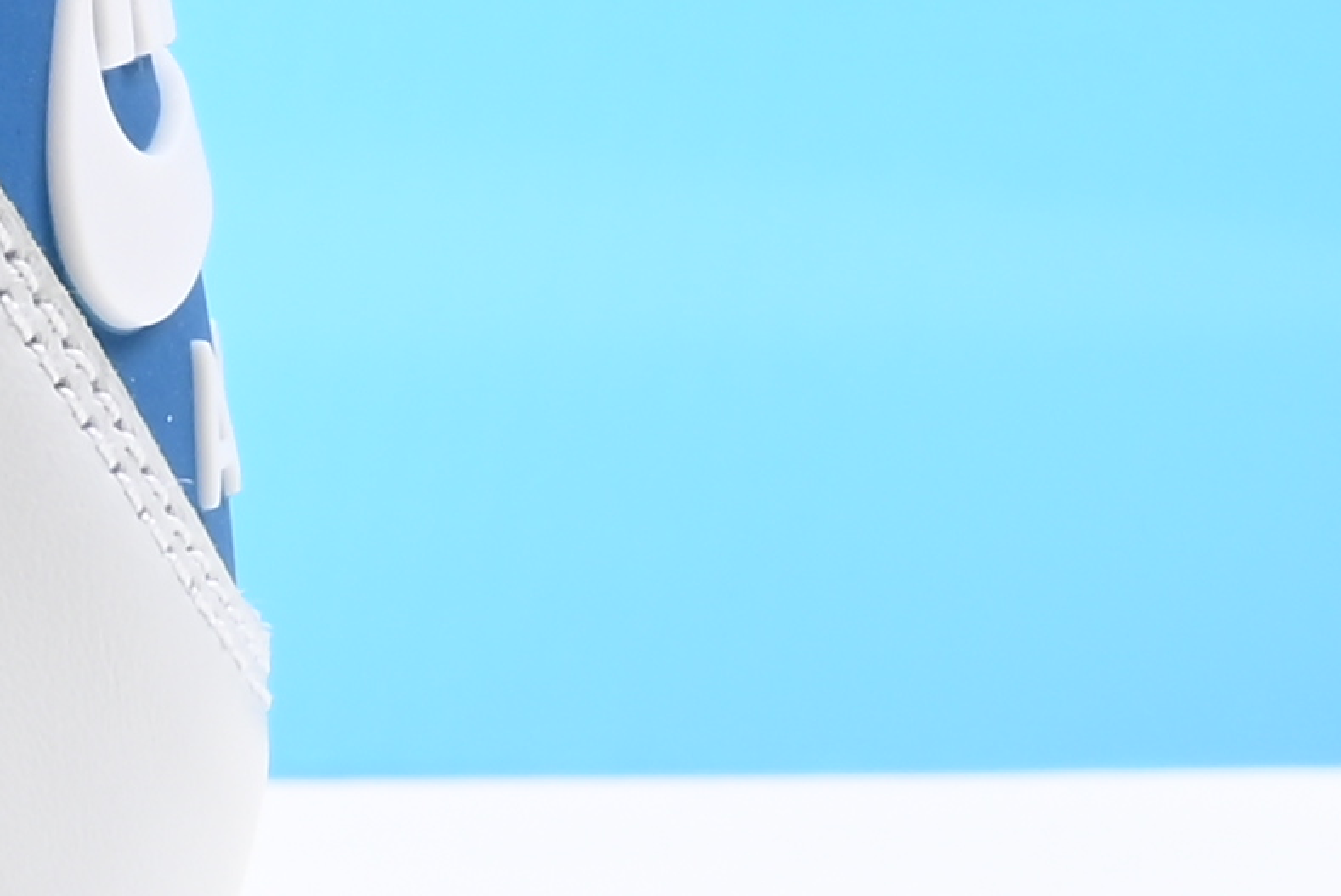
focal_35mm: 305
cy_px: -777
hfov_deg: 6.3
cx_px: -2543
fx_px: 11367
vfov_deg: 4.5
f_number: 16
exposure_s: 1/1.6
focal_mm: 40
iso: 100
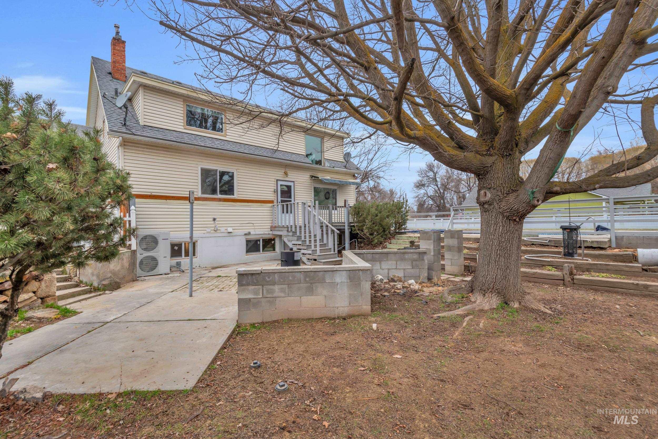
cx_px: 329
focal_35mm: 16
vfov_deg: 73.8
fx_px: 292
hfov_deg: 96.7
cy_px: 220
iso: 400
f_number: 11
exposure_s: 1/50
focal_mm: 16
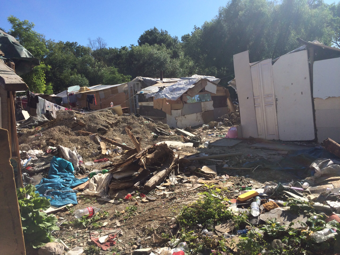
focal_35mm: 29
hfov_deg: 61.7
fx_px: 285
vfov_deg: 48.2
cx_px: 170
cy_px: 128
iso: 32
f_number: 2.2
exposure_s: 1/2415
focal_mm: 4.15
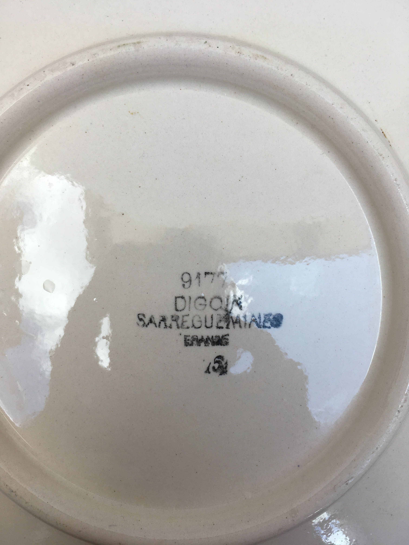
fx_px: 457
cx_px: 204
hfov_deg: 48.2
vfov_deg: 61.7
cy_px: 272
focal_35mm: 29
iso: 25
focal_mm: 4.15
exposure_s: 1/212
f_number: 2.2
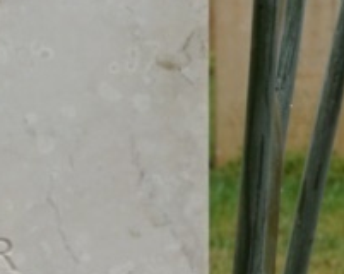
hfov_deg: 6.1
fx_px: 3150
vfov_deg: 5.0
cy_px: 226
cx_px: -241
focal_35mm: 310
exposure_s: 1/100
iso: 100
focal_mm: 46
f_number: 10
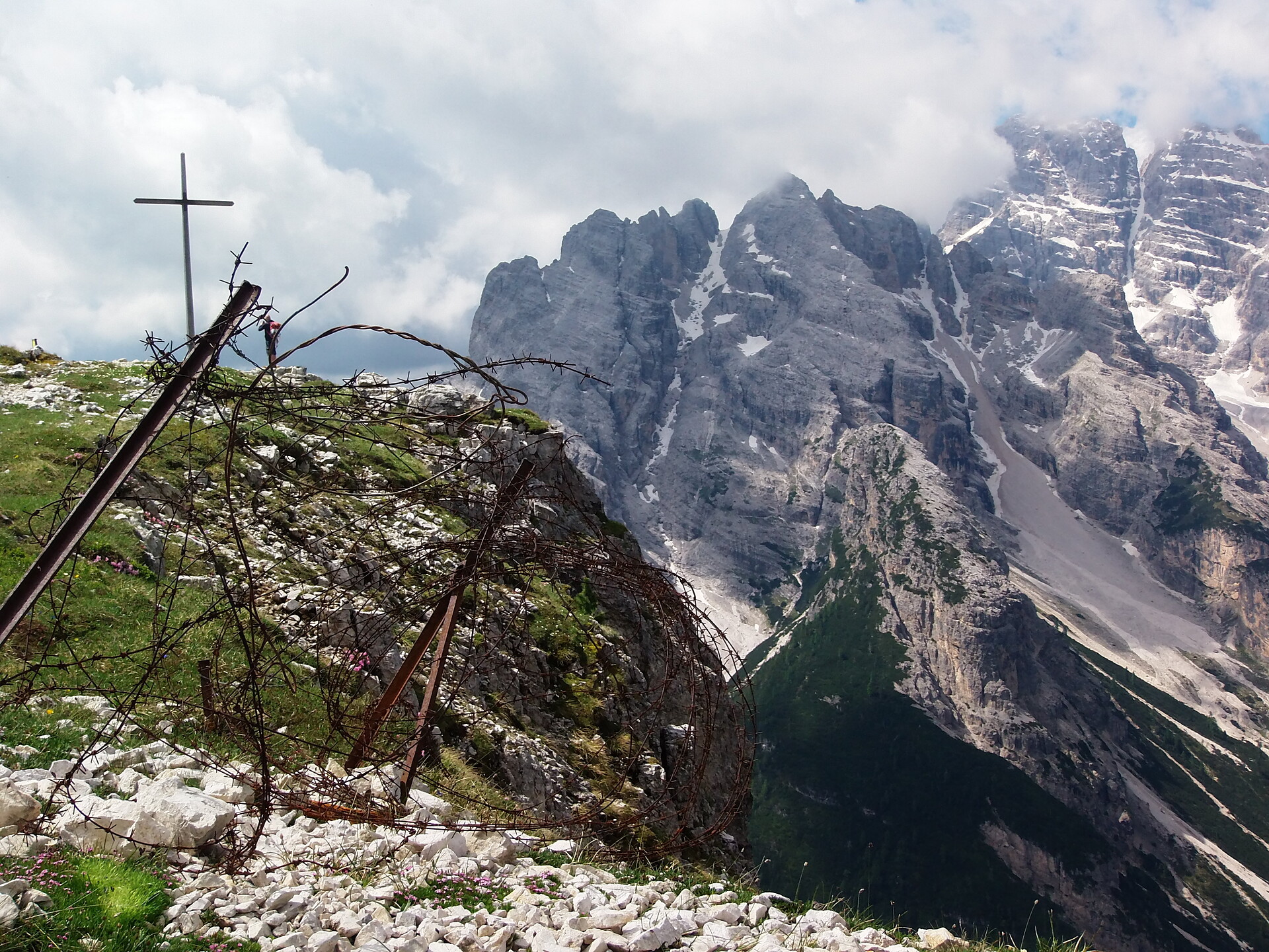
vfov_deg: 29.7
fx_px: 1796
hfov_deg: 38.9
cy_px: 476
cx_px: 634
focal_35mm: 49
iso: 100
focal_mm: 8.7
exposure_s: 1/250
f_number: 8.9
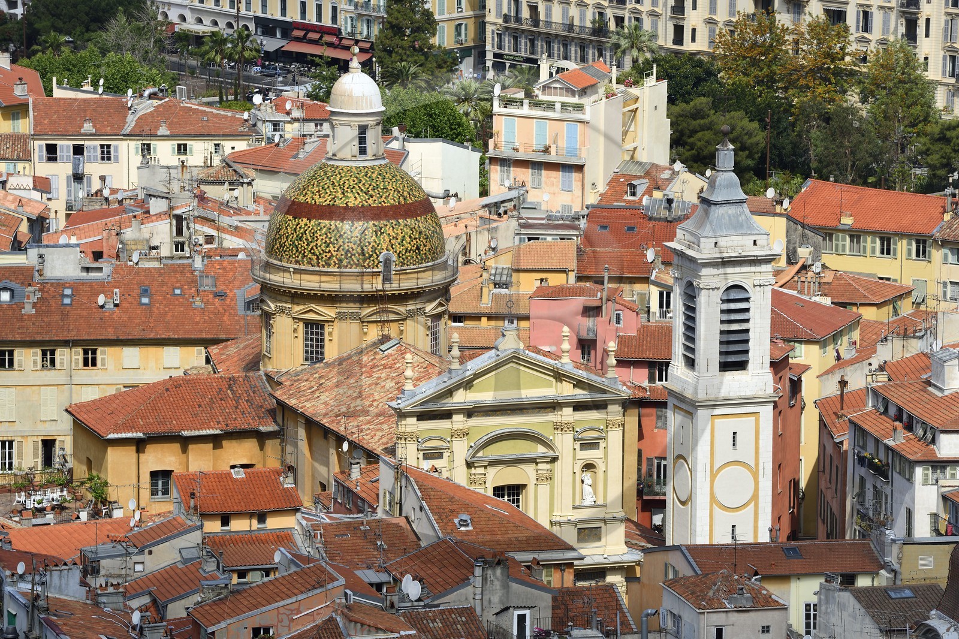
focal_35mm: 185
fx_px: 4927
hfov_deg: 11.1
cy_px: 320
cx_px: 480
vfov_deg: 7.4
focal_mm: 185
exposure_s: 1/250
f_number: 13
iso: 200
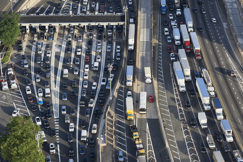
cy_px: 81
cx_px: 122
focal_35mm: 100
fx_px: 675
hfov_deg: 20.4
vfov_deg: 13.7
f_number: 5
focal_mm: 100
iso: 400
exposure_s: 1/800
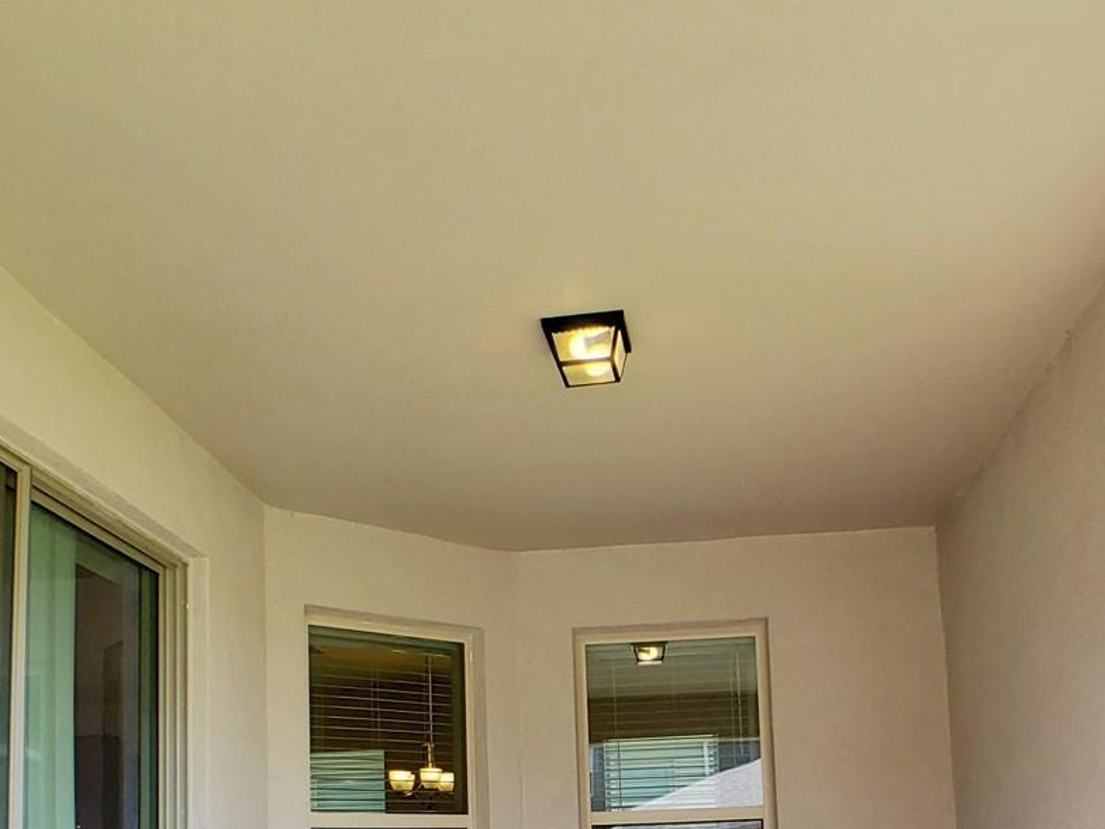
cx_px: 594
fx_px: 1692
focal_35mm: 53
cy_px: 770
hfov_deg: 36.1
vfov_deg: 26.5
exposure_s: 1/284
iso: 50
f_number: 2.4
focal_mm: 4.3
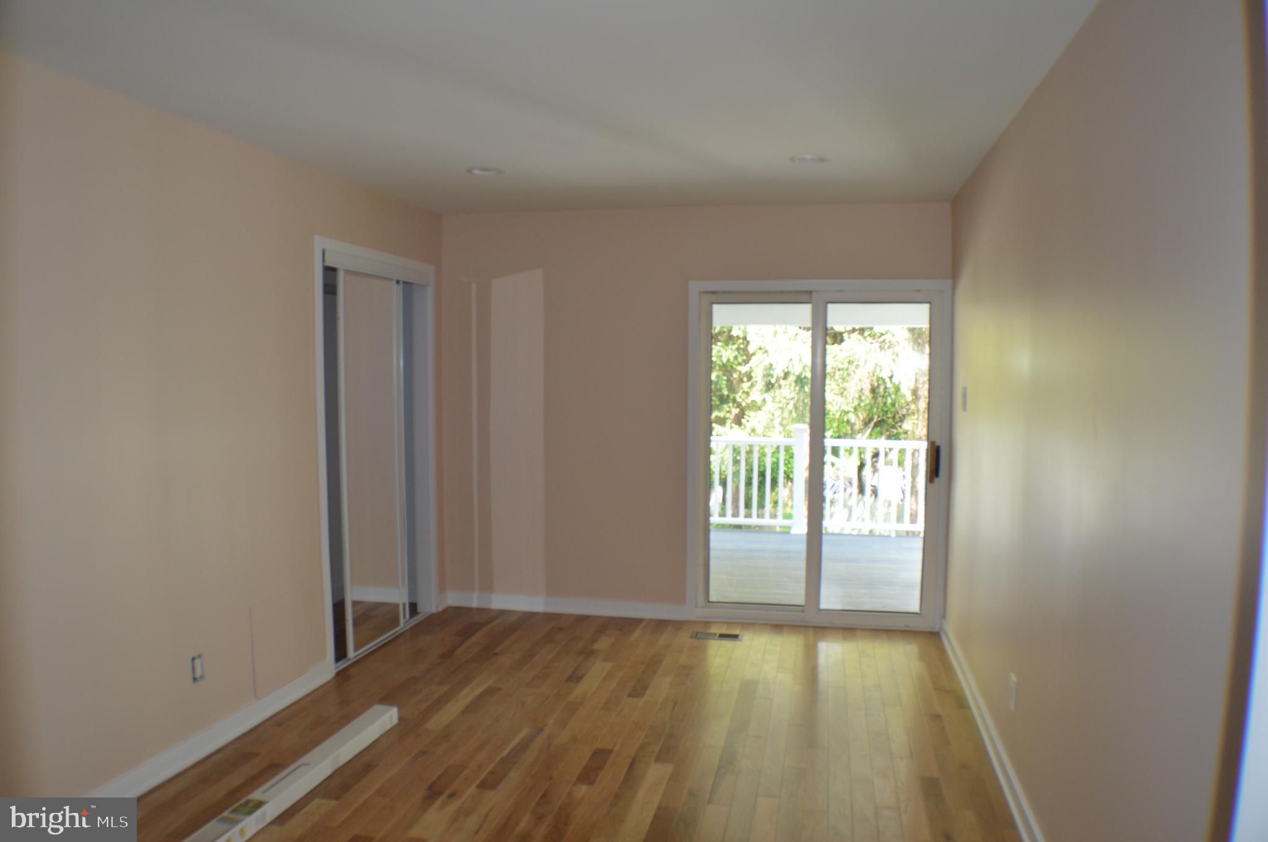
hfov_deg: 57.3
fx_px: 1161
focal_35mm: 33
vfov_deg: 39.9
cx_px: 634
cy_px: 421
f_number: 4
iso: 400
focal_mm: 22
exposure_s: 1/100
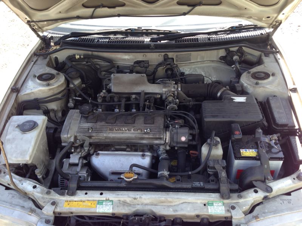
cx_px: 151
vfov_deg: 42.9
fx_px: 288
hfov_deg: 55.4
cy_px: 113
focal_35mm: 33
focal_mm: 4.12
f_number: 2.4
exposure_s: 1/175
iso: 50
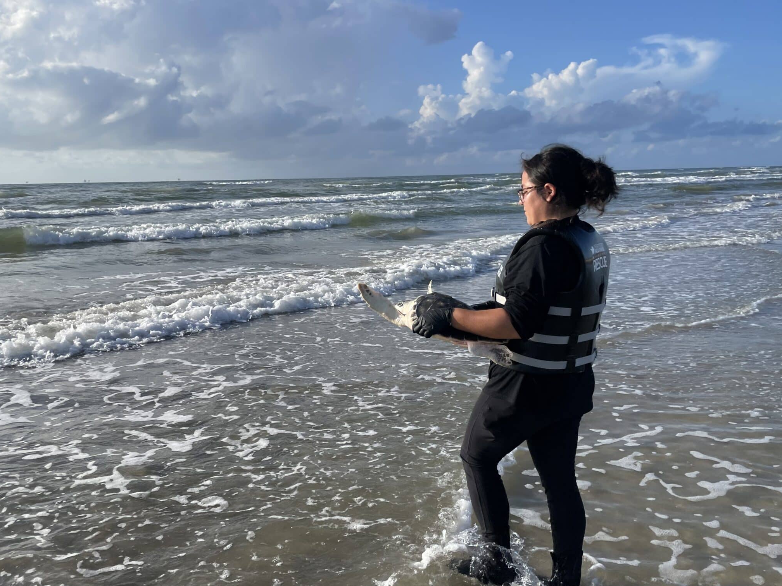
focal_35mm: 33
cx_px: 327
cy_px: 278
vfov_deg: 42.9
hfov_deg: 55.1
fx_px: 746
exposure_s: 1/3731
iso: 32
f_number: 1.6
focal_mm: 4.2
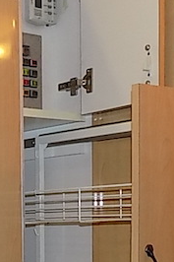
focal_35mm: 90
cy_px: 303
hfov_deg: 14.2
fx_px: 653
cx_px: -85
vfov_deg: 21.2
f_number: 3.1
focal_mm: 4
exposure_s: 1/30
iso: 200
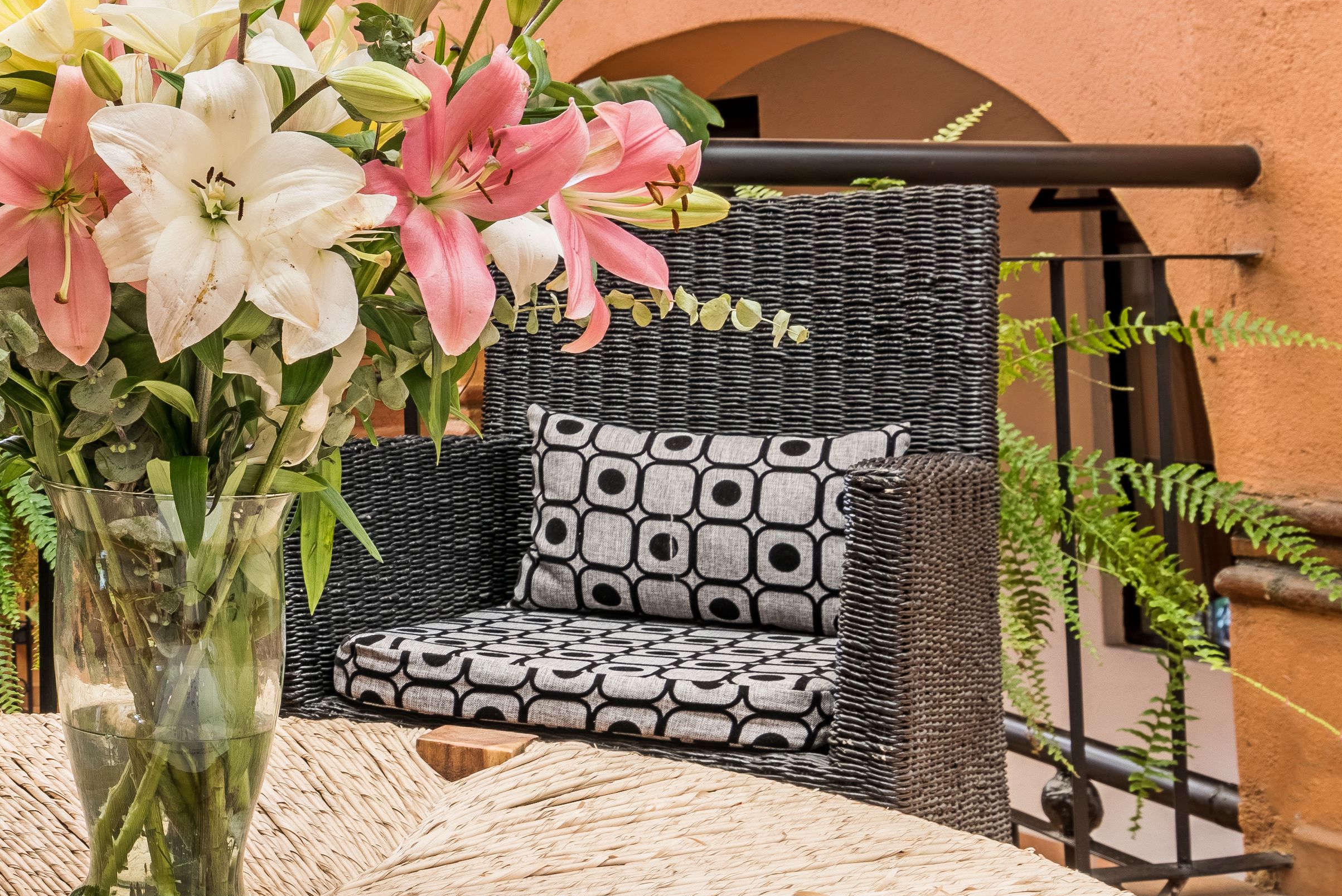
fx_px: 2275
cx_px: -237
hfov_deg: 28.8
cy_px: 101
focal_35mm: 61
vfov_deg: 21.8
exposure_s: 1/8
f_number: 8
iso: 100
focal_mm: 20
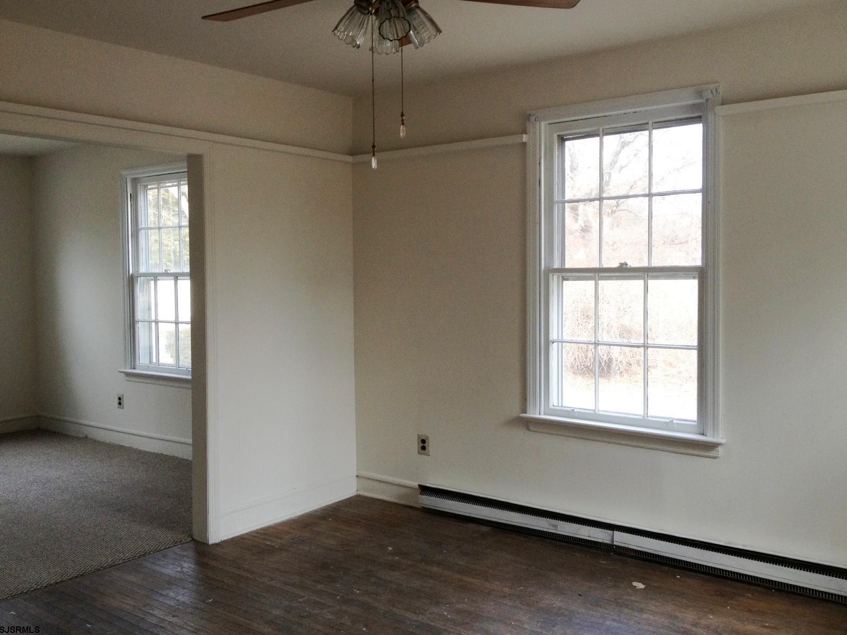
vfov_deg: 39.6
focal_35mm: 36
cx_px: 429
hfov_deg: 51.4
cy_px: 309
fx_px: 881
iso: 100
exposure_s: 1/120
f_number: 2.4
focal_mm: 4.28
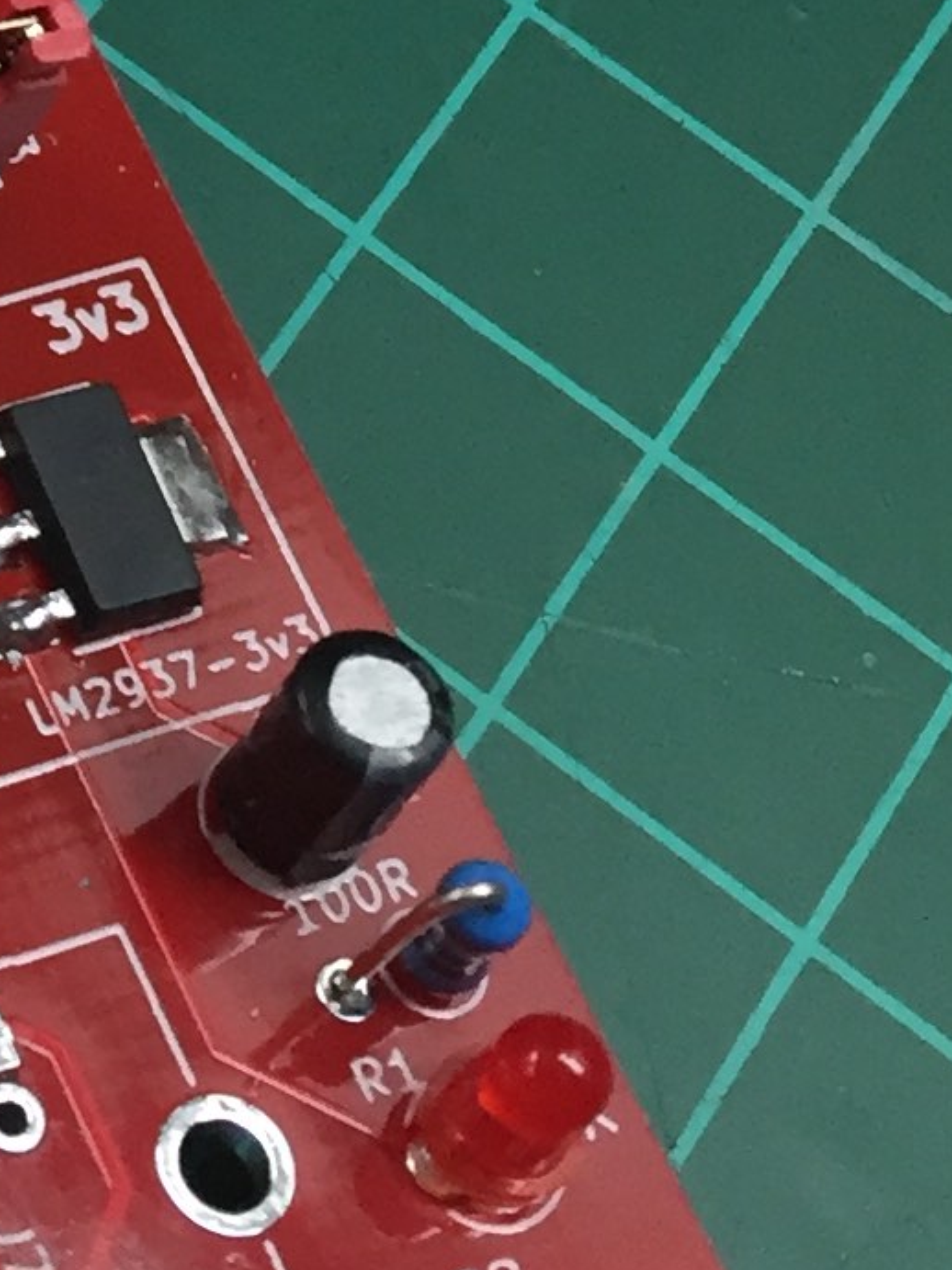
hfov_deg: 9.9
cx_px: -1101
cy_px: -281
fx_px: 5025
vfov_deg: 14.0
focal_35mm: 137
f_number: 2.2
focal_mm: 4.15
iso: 50
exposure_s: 1/33
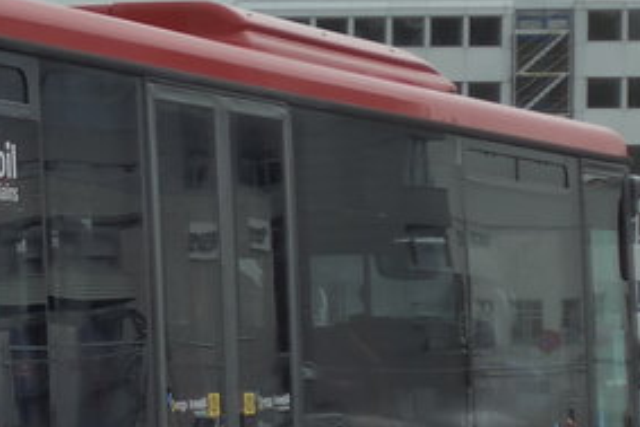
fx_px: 3059
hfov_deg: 11.2
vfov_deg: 8.0
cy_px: 253
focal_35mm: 172
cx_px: -479
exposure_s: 1/640
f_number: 2.5
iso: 160
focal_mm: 8
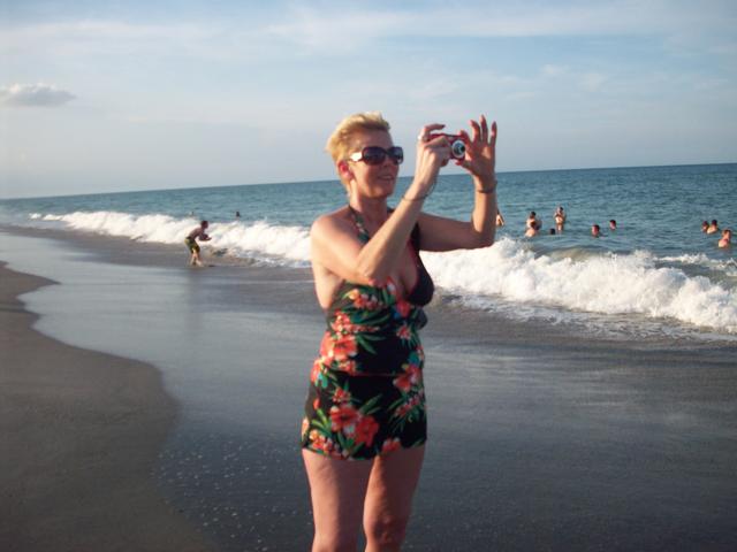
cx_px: 368
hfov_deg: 50.1
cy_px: 276
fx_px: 788
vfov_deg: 38.7
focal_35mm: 37
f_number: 5.6
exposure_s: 1/193
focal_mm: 6.2
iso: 80
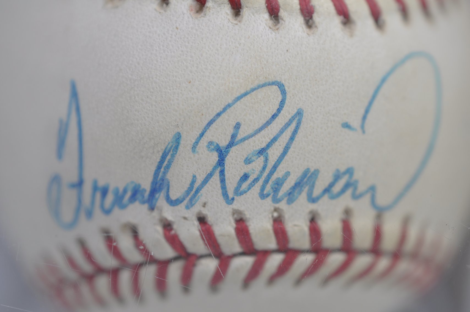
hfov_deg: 33.4
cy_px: 156
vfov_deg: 22.6
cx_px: 235
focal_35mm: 60
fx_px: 782
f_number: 4
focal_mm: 40
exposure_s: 1/60
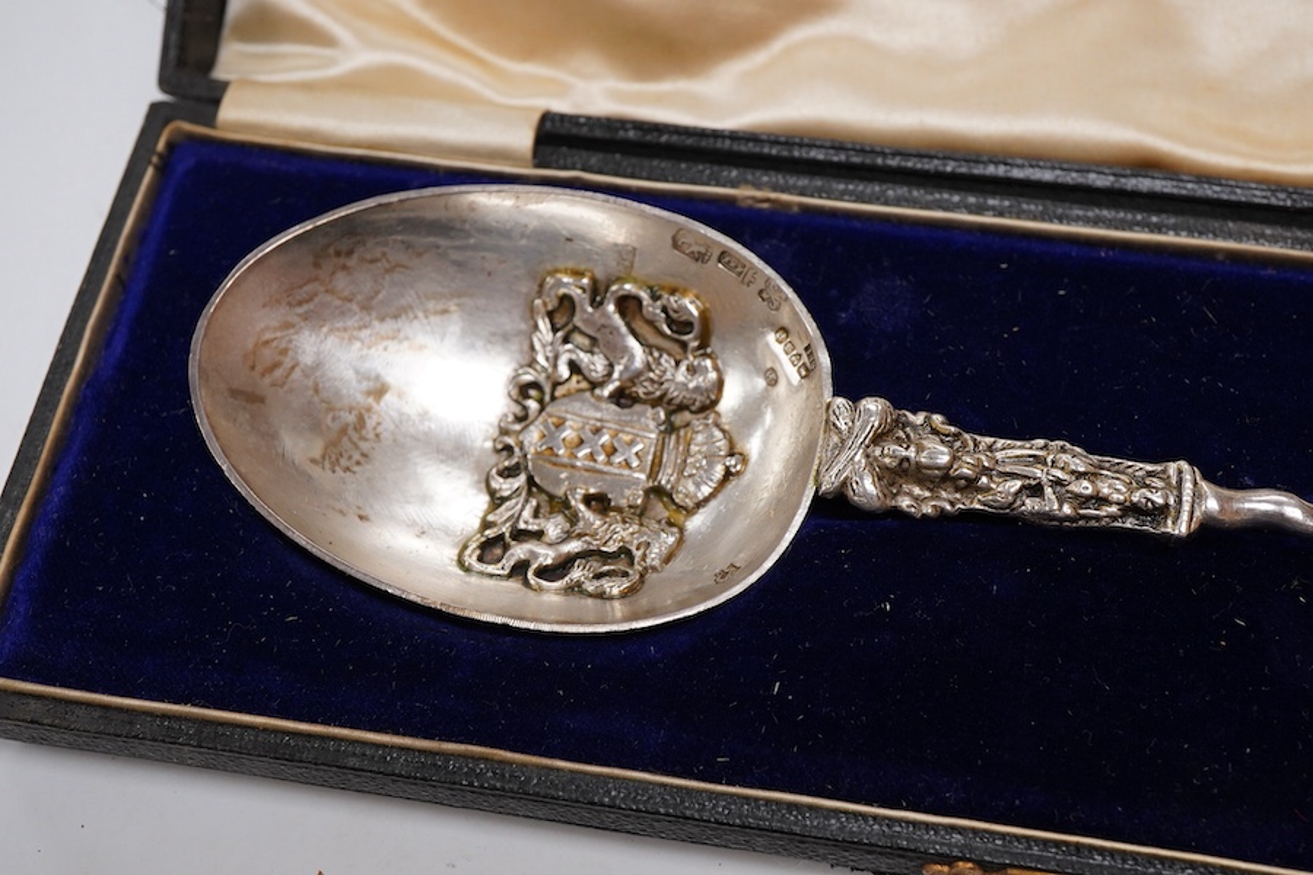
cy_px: 438
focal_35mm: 45
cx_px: 656
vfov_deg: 29.9
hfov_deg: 43.6
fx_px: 1641
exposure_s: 1/125
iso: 1250
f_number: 11
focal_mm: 30
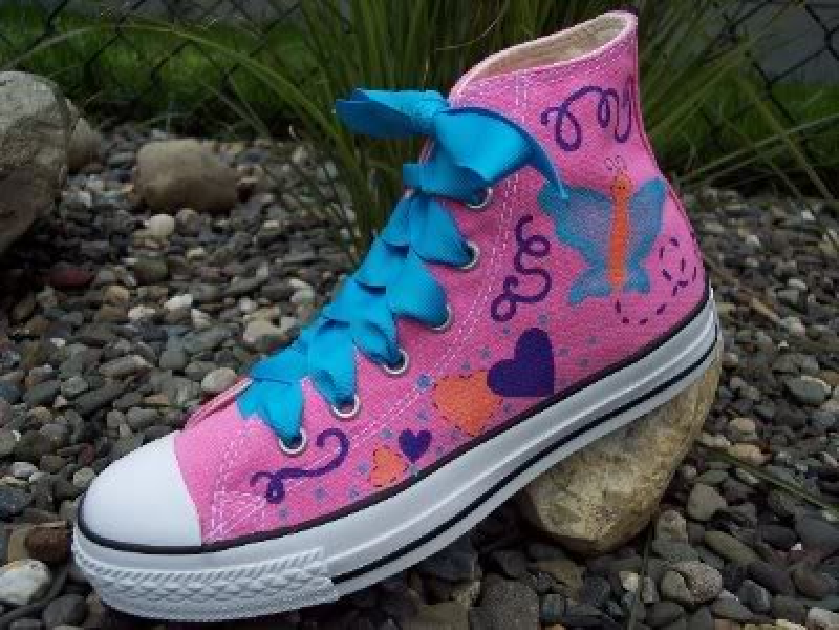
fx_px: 945
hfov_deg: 47.9
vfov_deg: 36.8
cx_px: 420
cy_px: 315
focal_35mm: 39
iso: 100
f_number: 3.4
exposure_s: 1/350
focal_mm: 8
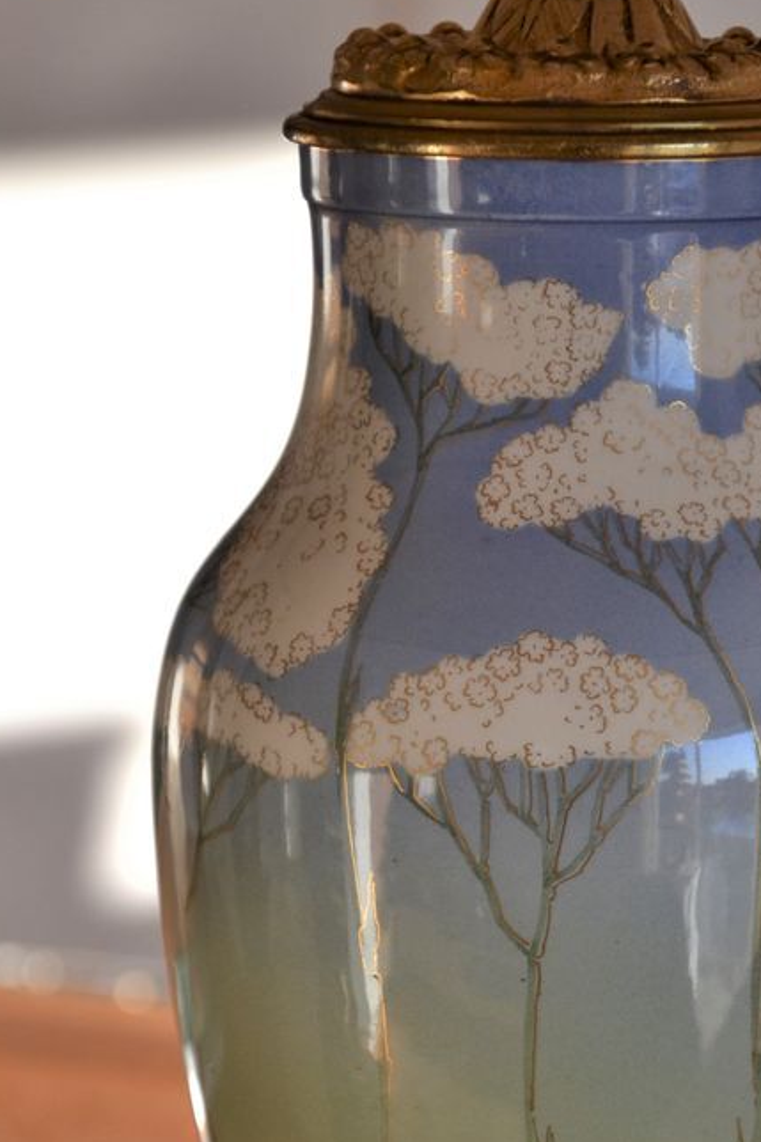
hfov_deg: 7.8
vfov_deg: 11.6
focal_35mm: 176
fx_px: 5583
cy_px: 903
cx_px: 560
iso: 400
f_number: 5.3
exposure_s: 1/250
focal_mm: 70
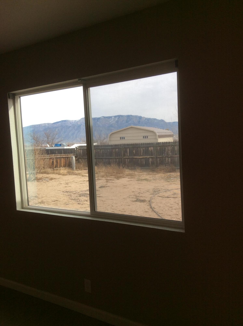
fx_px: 300
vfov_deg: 56.9
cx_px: 122
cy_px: 163
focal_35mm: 32
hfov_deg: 44.0
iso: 32
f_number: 2.4
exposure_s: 1/411
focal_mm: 3.3
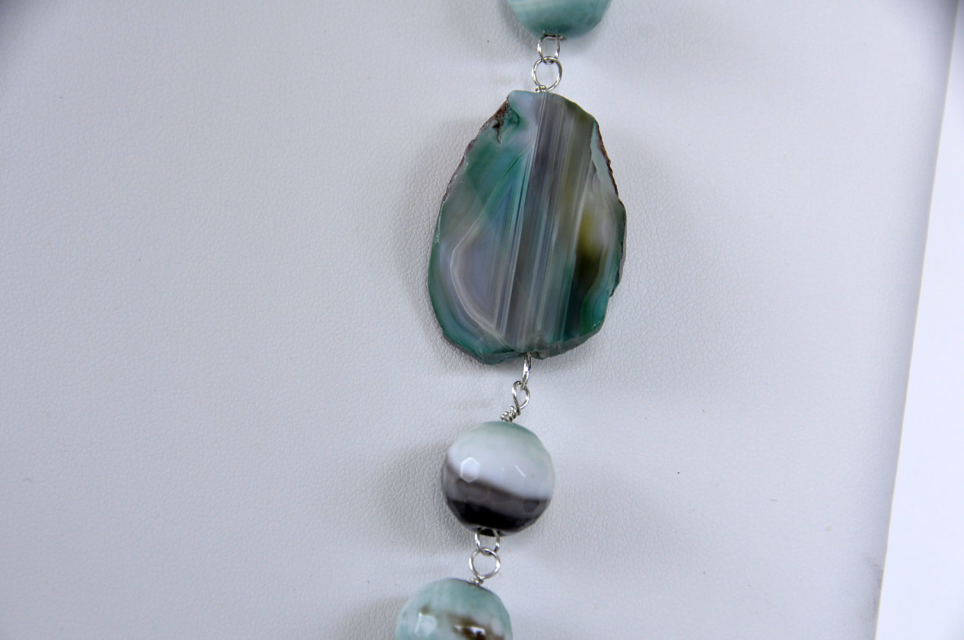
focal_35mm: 158
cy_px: 320
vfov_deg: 8.7
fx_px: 4212
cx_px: 482
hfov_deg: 13.1
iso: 320
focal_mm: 105
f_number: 10
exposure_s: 1/13
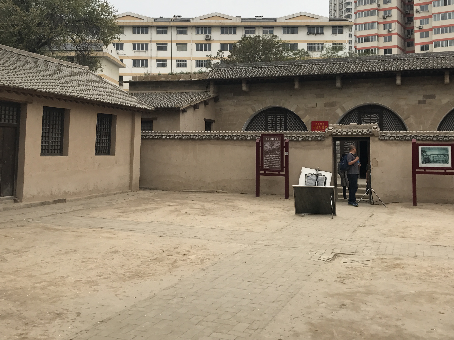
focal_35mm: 38
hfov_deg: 49.0
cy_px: 126
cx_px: 235
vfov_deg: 37.5
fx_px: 498
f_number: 1.8
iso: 20
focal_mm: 3.99
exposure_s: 1/573
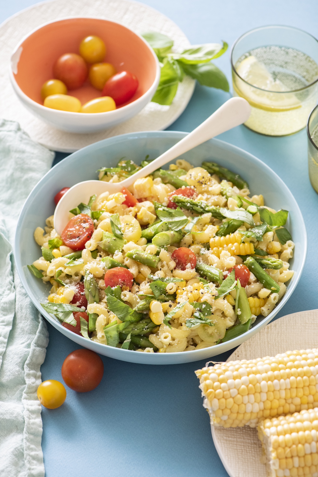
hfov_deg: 13.1
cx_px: 159
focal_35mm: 105
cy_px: 238
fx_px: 1390
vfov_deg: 19.5
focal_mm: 105
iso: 1250
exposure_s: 1/200
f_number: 8
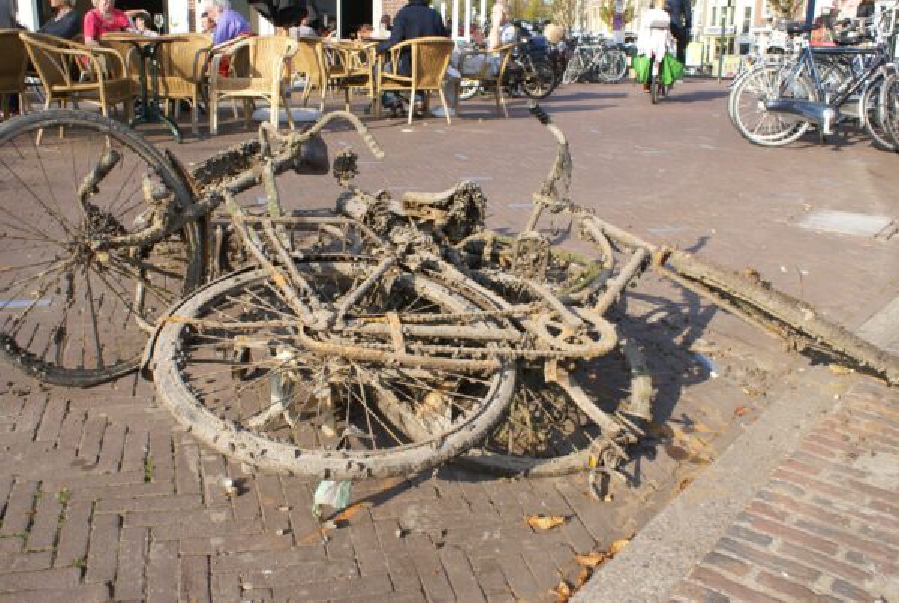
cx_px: 450
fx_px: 750
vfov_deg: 43.7
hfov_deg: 61.9
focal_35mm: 30
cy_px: 302
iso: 100
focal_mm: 20
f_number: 9
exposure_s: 1/80
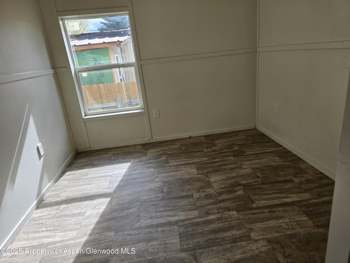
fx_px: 233
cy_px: 132
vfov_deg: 58.9
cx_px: 175
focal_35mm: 23
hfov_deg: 73.9
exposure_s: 1/147
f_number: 1.7
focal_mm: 6.3
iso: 12
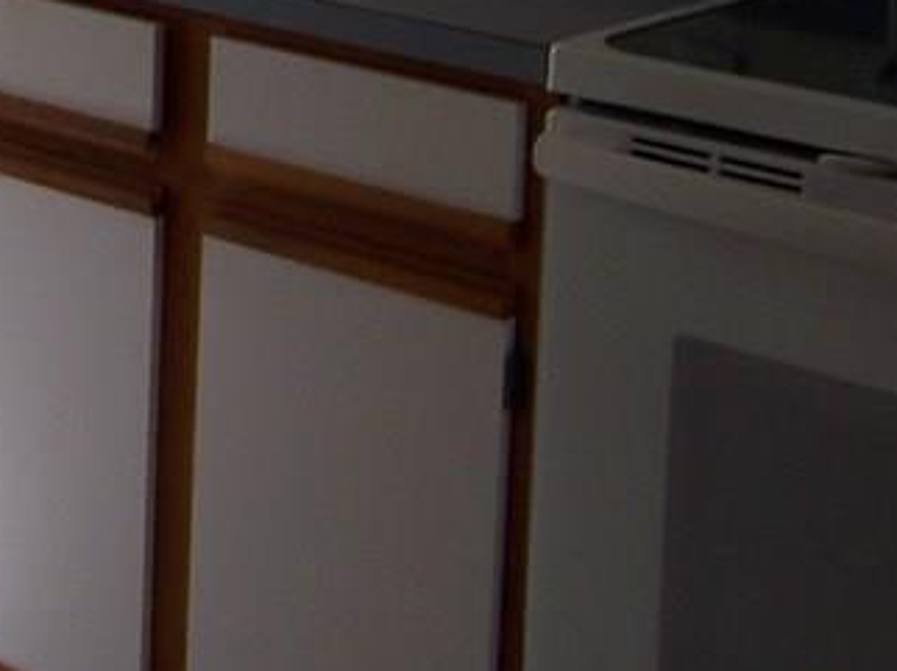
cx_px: -443
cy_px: -281
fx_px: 2719
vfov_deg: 13.4
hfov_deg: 17.0
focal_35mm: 105
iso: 80
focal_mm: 5.5
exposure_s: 1/90
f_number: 3.4
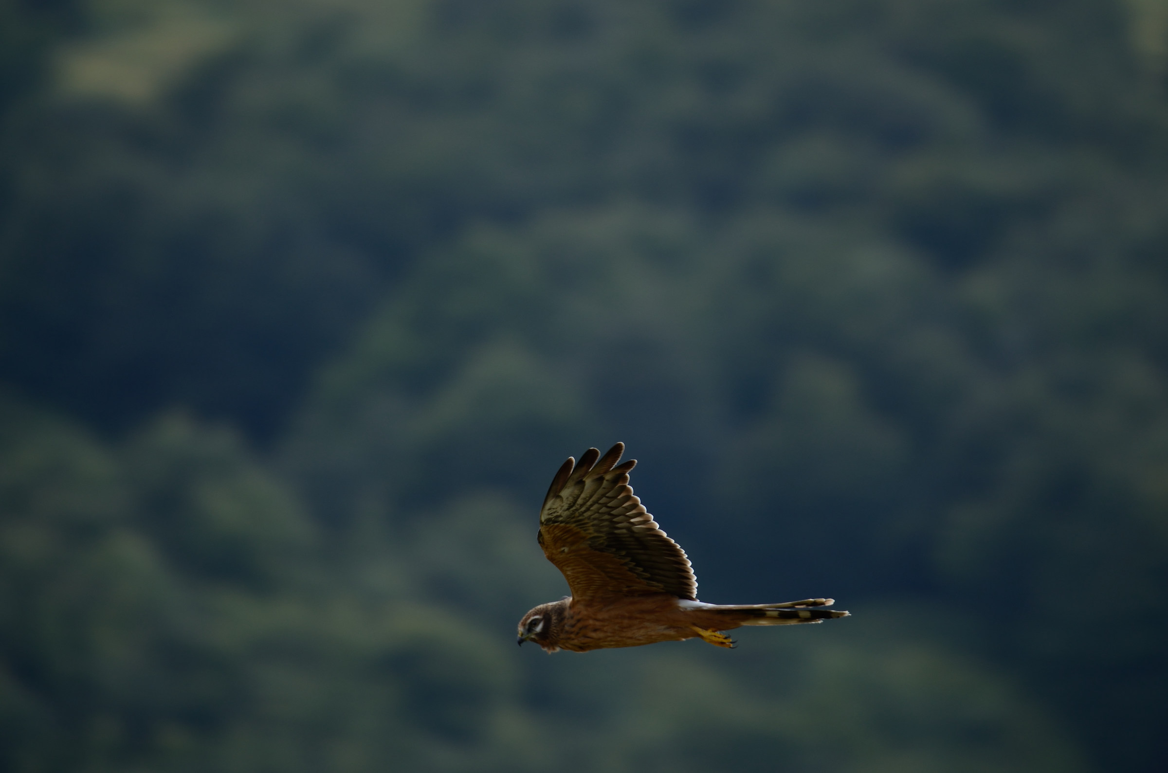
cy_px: 386
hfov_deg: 4.9
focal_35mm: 420
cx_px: 584
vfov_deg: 3.3
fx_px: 13597
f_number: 5.6
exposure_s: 1/160
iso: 100
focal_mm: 280
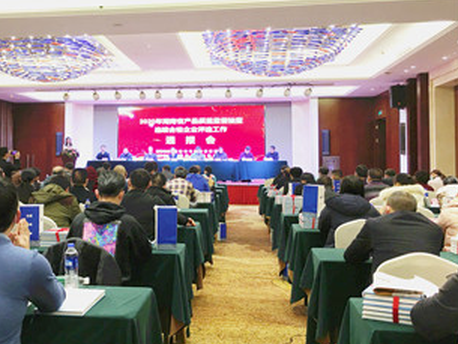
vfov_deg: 37.7
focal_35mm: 38
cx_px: 164
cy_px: 147
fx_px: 503
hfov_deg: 48.4
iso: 32
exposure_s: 1/33
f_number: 2.2
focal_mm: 4.15
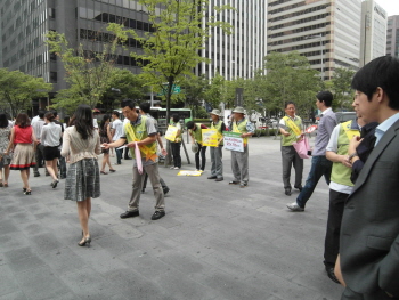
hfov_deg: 71.6
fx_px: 277
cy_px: 150
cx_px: 200
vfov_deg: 56.9
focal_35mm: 24
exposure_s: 1/350
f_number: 4
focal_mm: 4.4
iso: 100
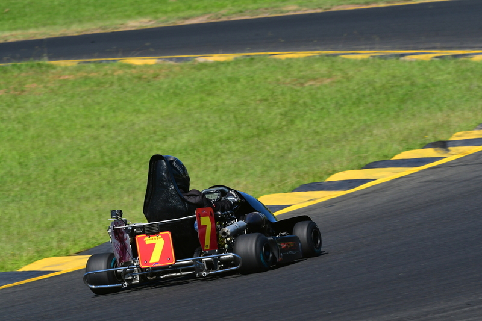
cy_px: 160
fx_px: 4819
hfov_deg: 5.7
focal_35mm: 360
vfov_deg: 3.8
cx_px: 241
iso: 500
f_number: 13
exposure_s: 1/640
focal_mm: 240
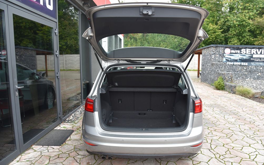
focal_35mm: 25
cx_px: 135
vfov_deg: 49.3
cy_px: 83
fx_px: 180
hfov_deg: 72.5
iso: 500
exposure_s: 1/125
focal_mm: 24
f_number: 5.6
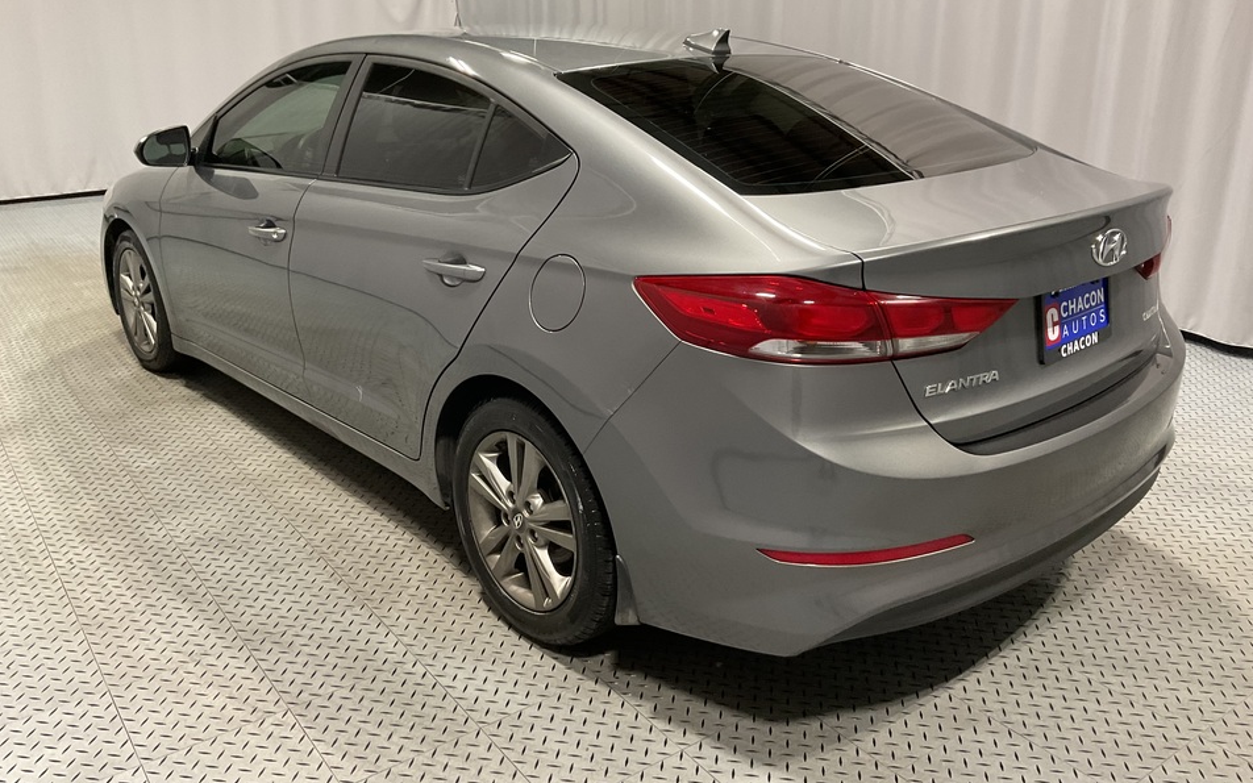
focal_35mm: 31
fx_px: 1059
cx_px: 624
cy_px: 338
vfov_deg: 40.5
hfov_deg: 61.2
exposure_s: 1/60
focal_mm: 3
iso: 80
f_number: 1.8
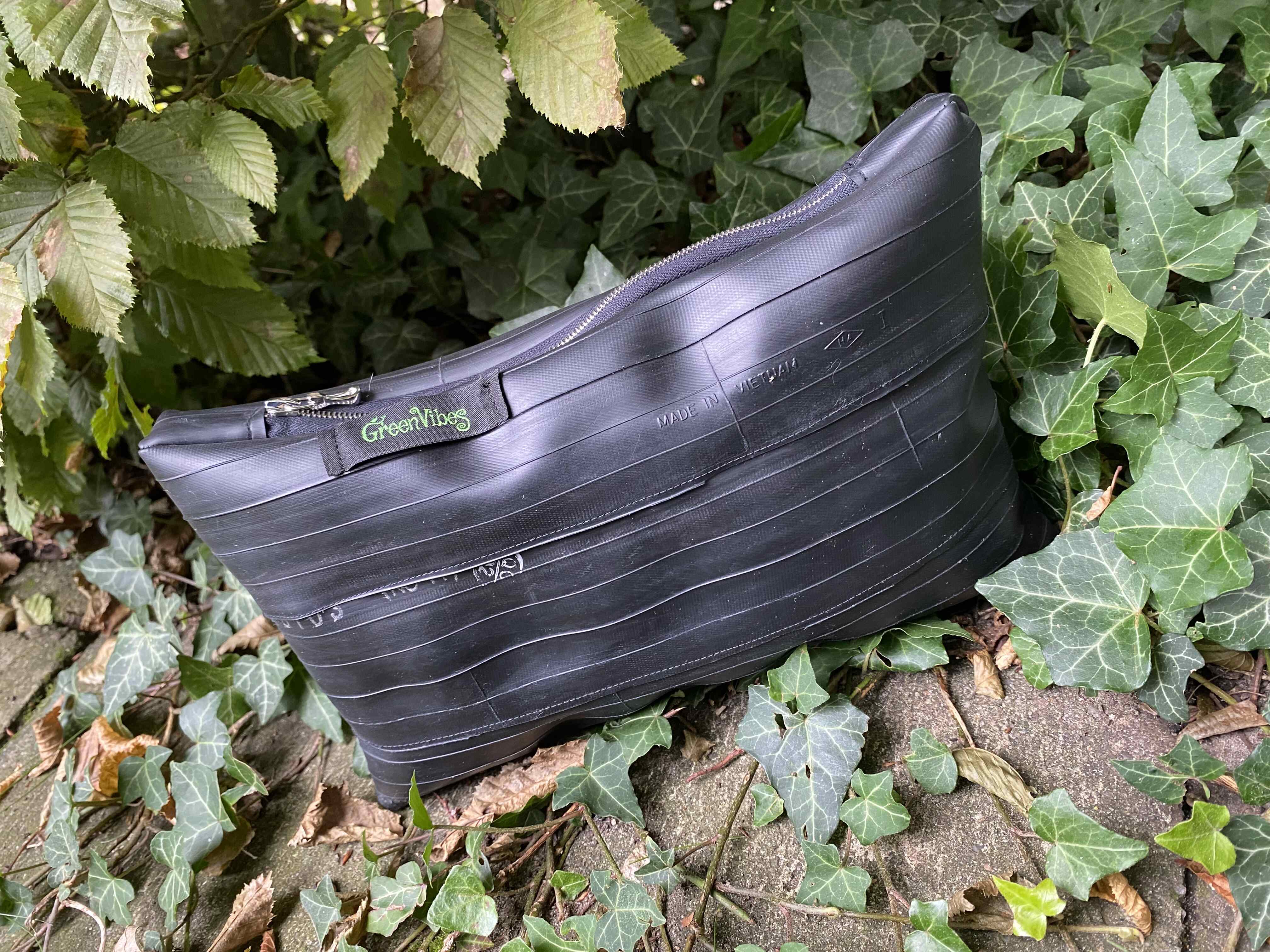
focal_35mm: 26
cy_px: 476
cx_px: 635
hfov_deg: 67.3
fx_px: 954
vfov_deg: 53.1
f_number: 1.8
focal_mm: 4.25
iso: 200
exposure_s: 1/60
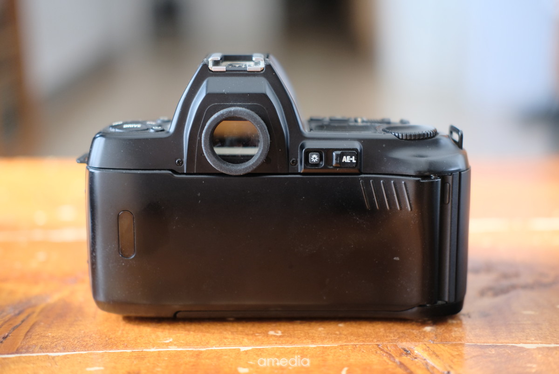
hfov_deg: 37.5
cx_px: 280
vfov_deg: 25.6
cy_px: 187
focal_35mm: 53
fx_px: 824
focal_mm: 35
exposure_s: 1/27
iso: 800
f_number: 2
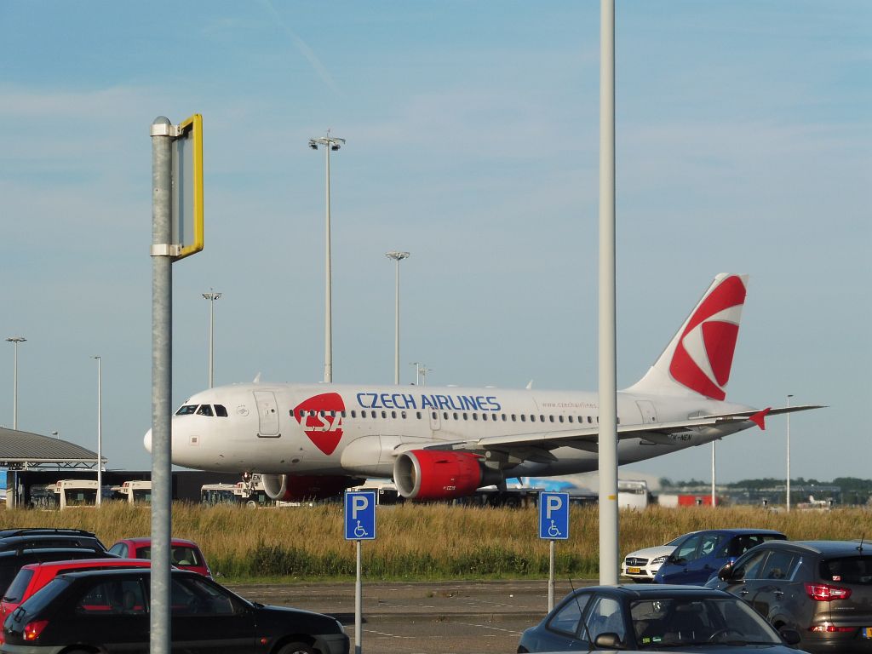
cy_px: 327
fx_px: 3653
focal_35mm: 145
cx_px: 436
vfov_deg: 10.2
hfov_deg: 13.6
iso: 100
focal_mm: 25.9
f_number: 7.1
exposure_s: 1/400
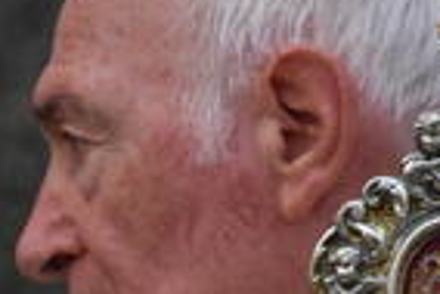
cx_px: 369
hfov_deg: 1.0
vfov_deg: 0.7
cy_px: 396
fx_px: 25888
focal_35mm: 2116
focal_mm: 400
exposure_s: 1/125
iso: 500
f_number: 6.3
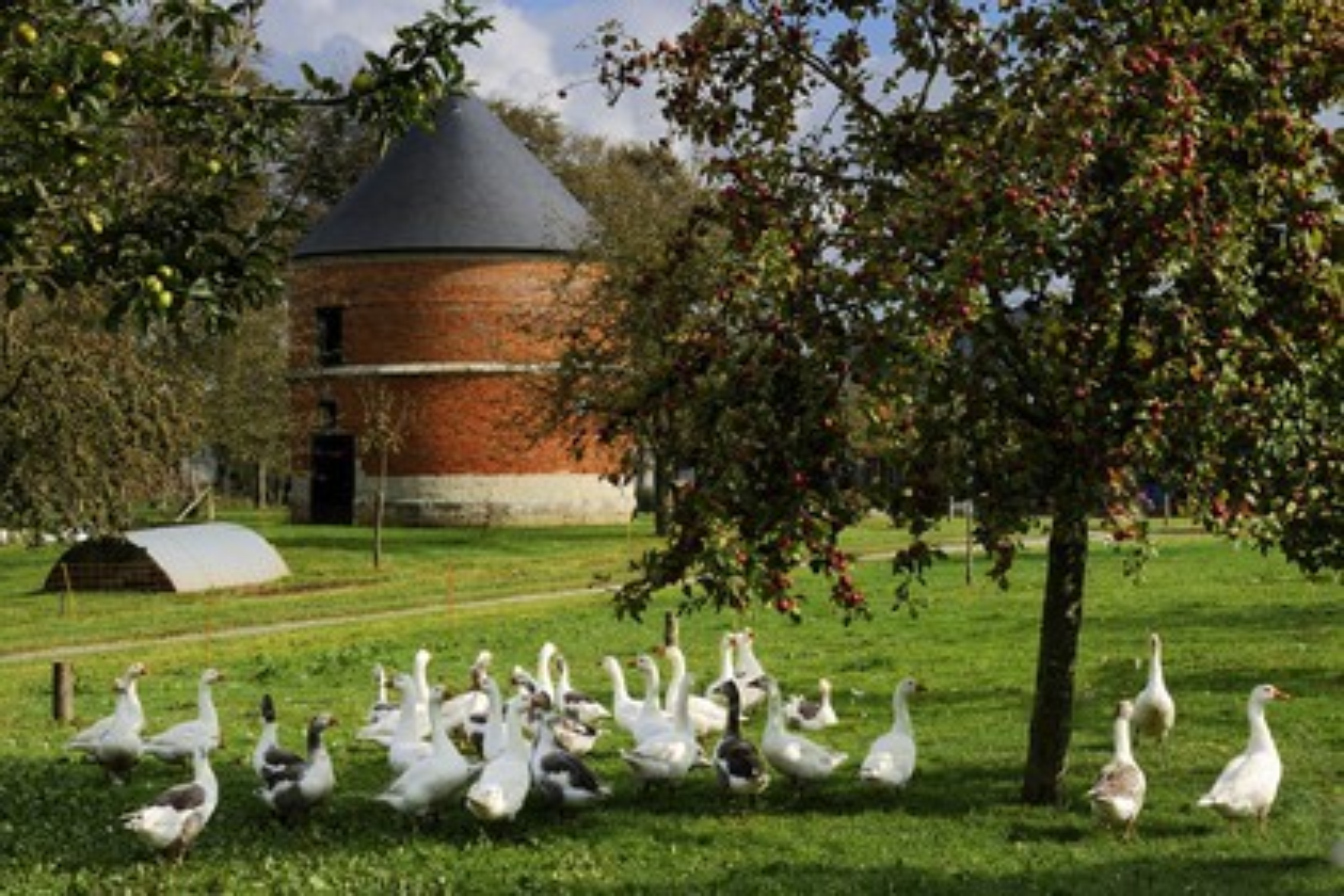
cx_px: 672
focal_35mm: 62
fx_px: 2314
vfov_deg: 21.9
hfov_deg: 32.4
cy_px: 448
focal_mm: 62
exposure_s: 1/160
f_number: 14
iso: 200
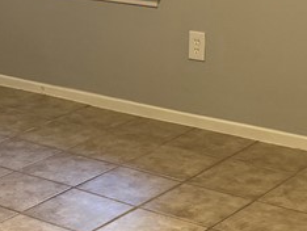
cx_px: 34
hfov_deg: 18.4
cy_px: 198
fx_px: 932
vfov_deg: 14.0
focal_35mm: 105
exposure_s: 1/60
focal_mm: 6.76
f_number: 1.78
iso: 320
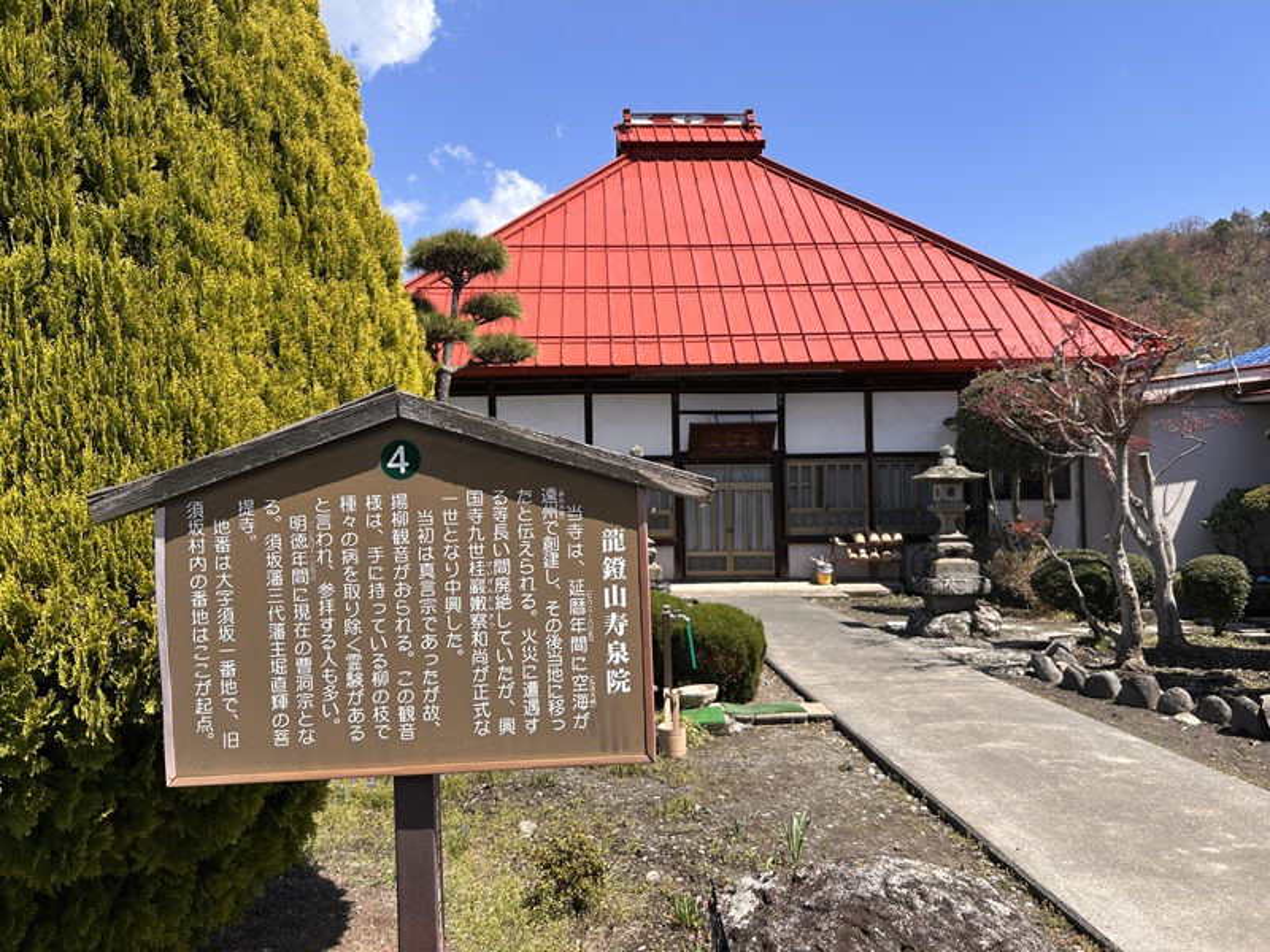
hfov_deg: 67.3
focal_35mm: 26
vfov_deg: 53.1
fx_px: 954
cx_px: 635
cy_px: 476
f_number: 1.5
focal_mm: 5.7
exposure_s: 1/2299
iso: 50
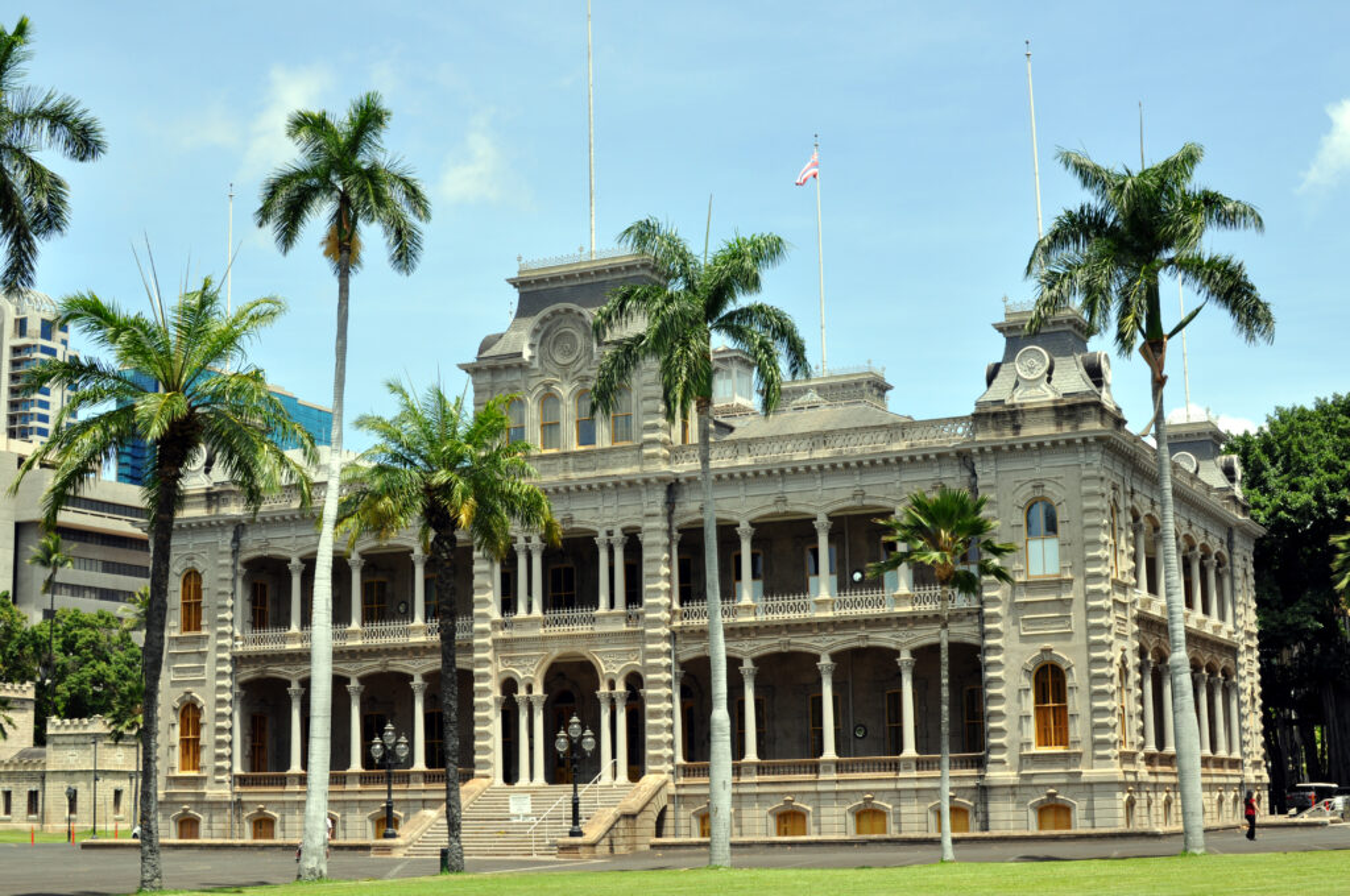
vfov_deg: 25.7
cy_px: 448
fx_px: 1966
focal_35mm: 52
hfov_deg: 37.9
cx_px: 675
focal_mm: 35
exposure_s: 1/320
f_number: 9
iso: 200
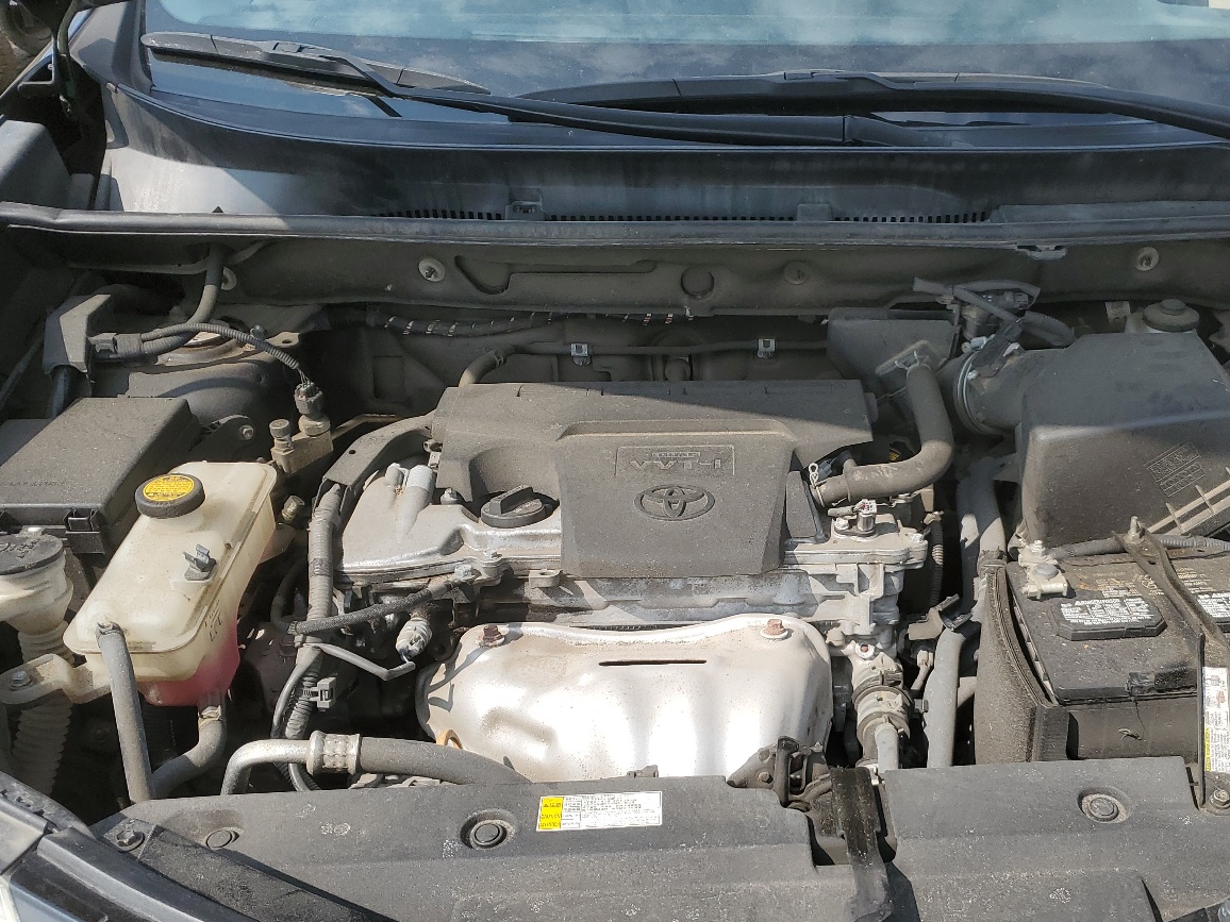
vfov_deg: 39.4
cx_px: 798
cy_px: 581
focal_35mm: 36
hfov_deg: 50.6
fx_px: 1279
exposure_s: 1/2000
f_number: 1.5
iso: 50
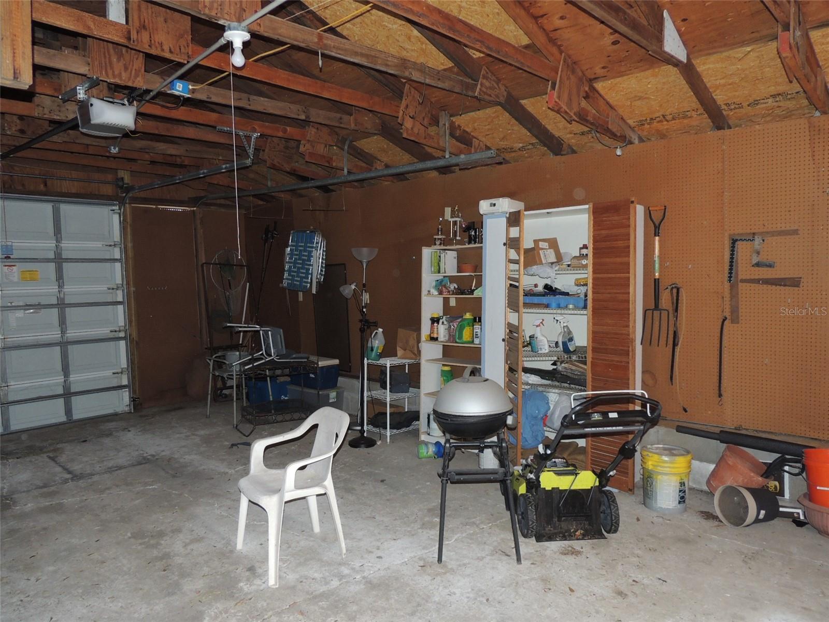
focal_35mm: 24
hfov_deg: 71.6
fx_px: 575
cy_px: 311
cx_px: 414
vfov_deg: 56.8
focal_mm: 4.3
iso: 200
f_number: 3
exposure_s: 1/30
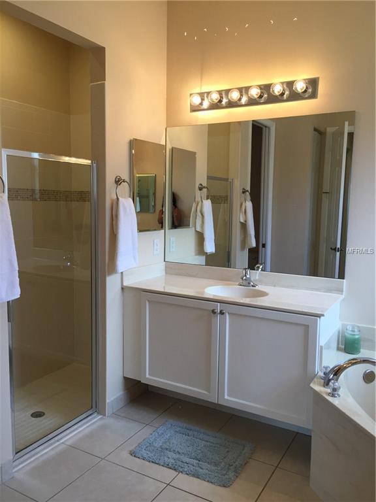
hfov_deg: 48.2
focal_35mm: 29
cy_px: 251
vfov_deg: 61.7
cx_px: 188
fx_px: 420
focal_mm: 4.15
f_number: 2.2
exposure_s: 1/40
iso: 32
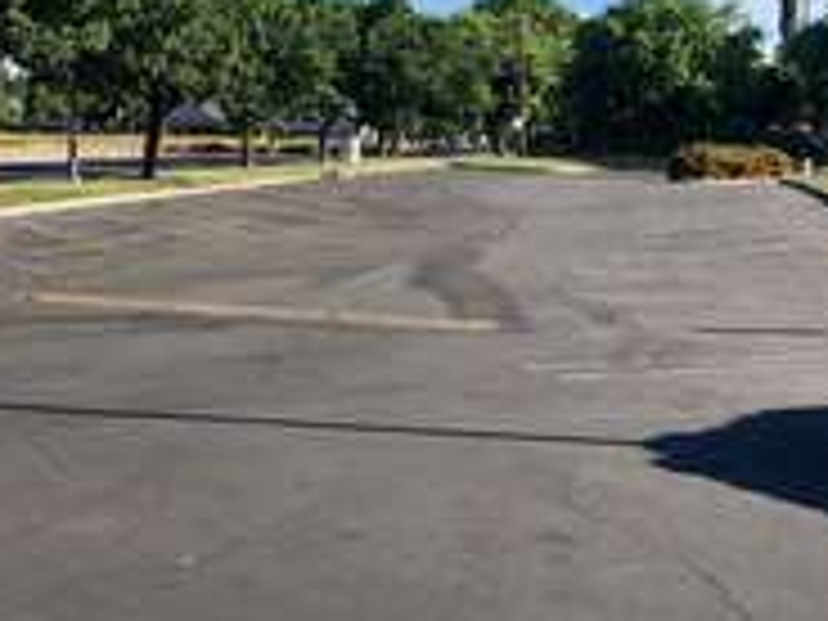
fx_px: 1459
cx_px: 212
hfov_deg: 31.2
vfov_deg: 23.8
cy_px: 148
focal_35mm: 61
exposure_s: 1/1429
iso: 20
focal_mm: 4
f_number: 1.8
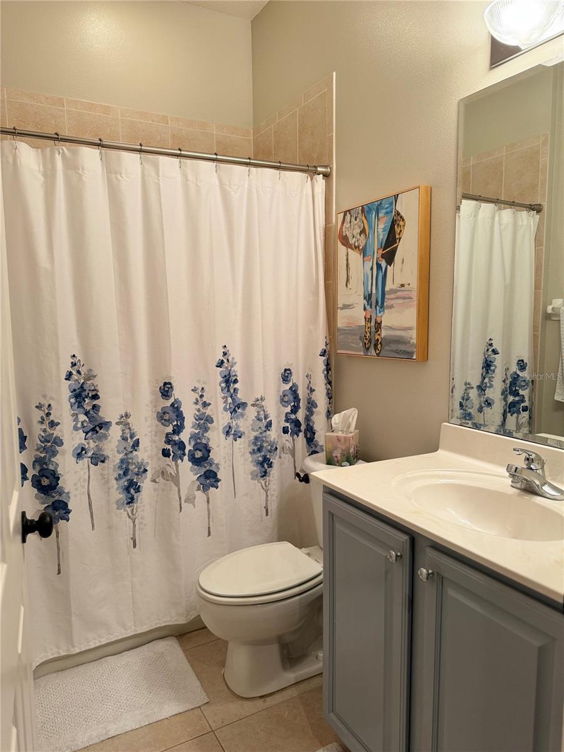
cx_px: 282
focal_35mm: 24
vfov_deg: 71.6
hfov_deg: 56.8
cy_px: 376
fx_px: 521
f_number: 1.78
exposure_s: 1/60
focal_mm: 6.76
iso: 125
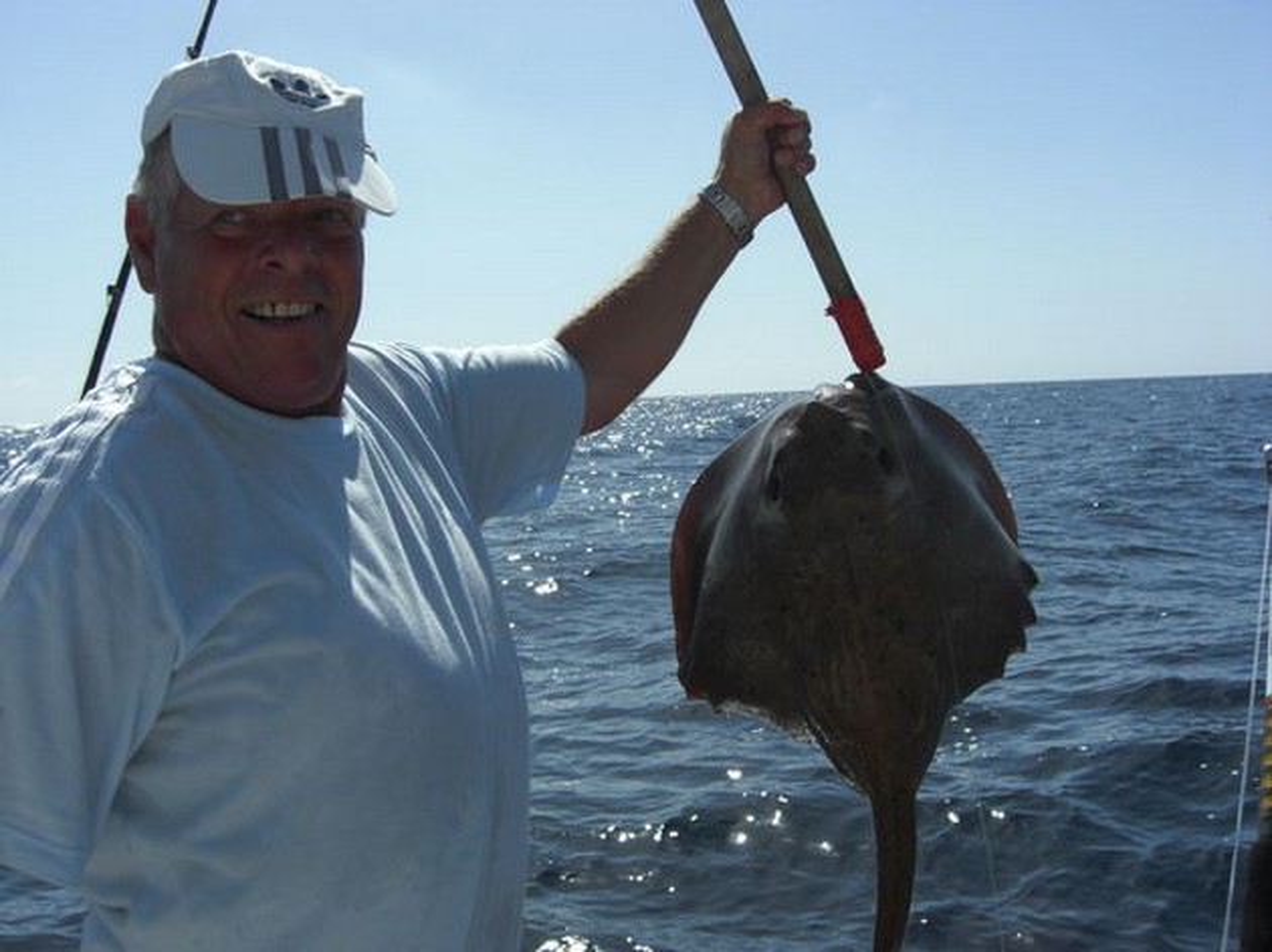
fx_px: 1396
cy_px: 476
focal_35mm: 38
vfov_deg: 37.7
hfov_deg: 49.0
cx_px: 636
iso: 80
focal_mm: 7.9
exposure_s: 1/320
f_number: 8
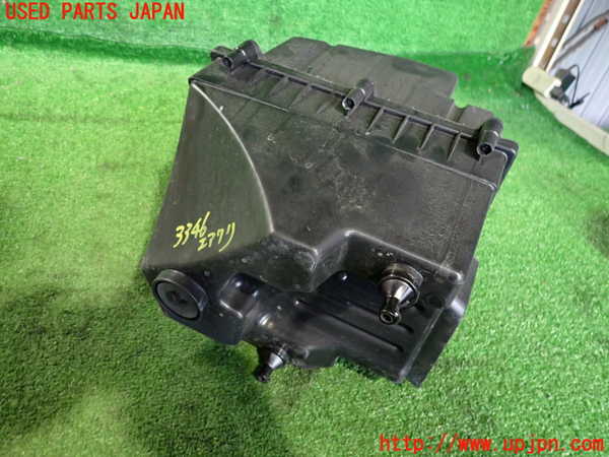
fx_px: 440
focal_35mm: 25
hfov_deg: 69.4
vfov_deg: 54.9
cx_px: 304
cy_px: 228
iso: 640
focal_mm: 4.5
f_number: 2
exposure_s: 1/30
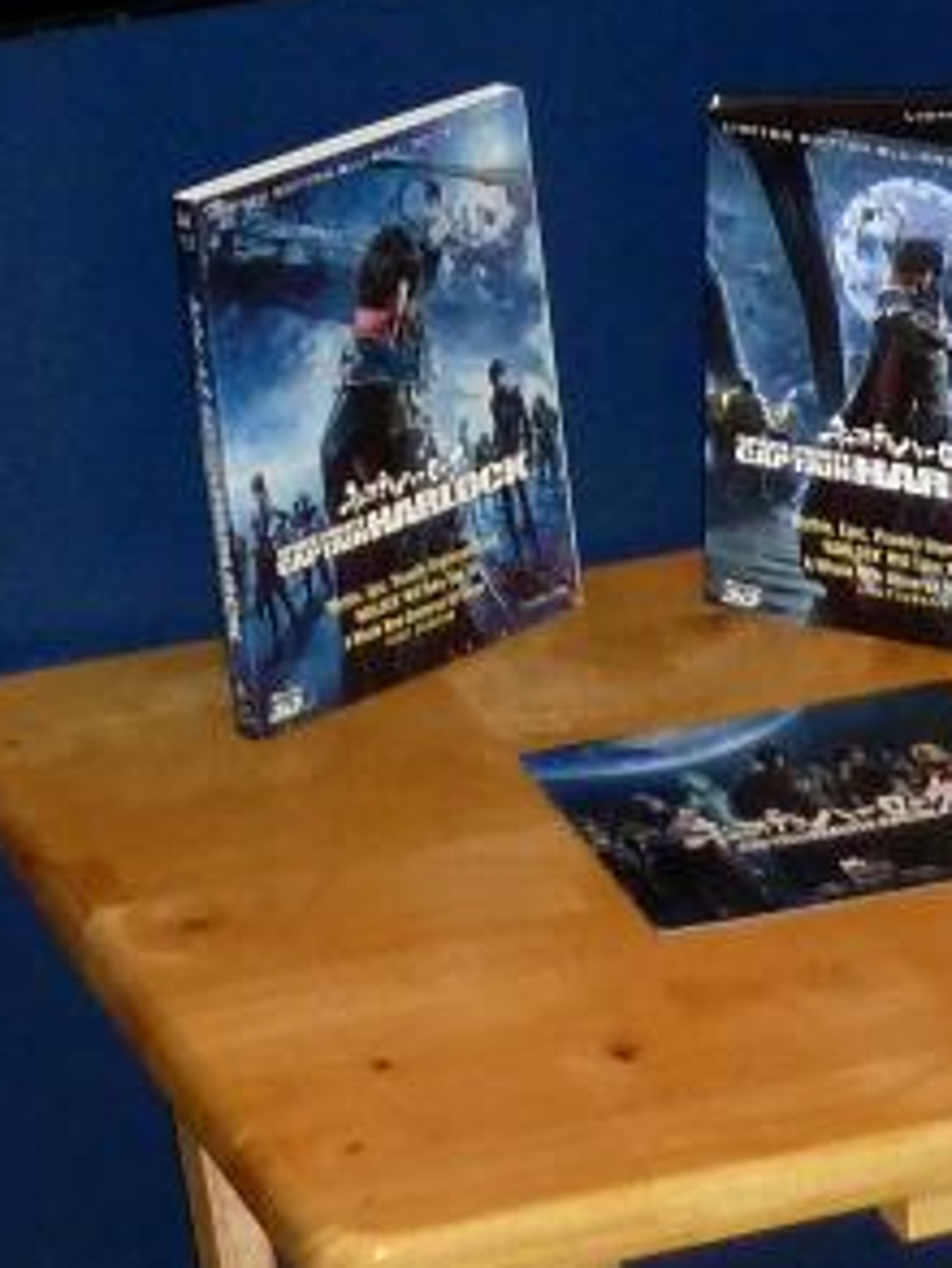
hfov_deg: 8.3
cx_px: 459
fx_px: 6596
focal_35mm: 180
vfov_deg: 10.1
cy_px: -1303
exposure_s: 1/8
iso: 320
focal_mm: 7.3
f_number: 3.7
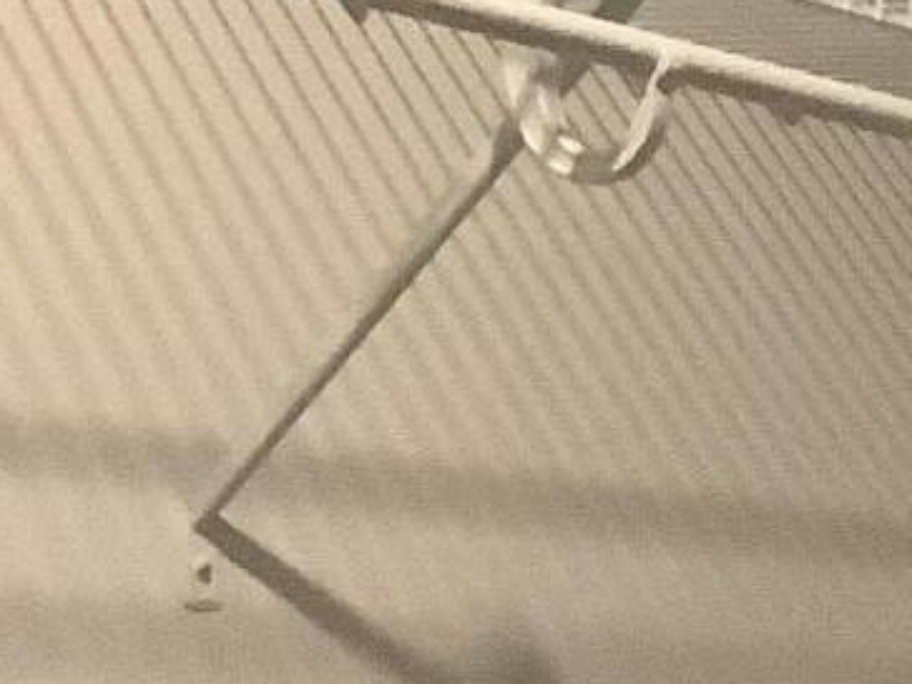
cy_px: 1308
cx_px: 2339
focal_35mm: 171
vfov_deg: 8.3
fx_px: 4504
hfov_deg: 9.9
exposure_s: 1/60
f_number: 2.4
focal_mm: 3.3
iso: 320
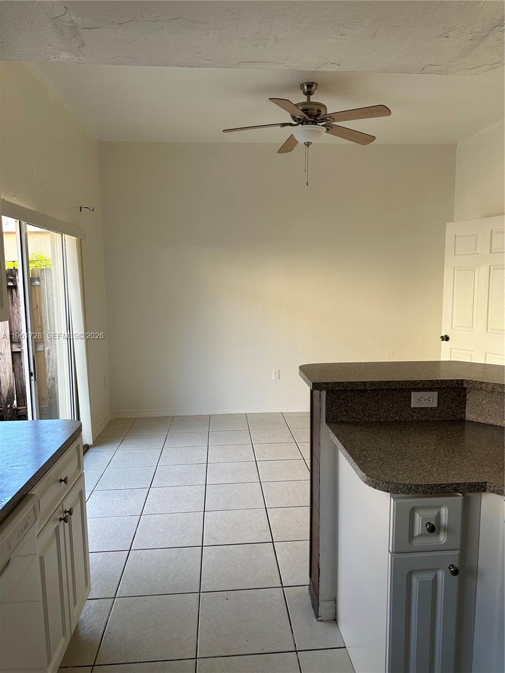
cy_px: 336
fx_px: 467
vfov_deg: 71.6
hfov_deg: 56.8
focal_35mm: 24
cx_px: 252
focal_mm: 6.86
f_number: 1.78
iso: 64
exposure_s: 1/160
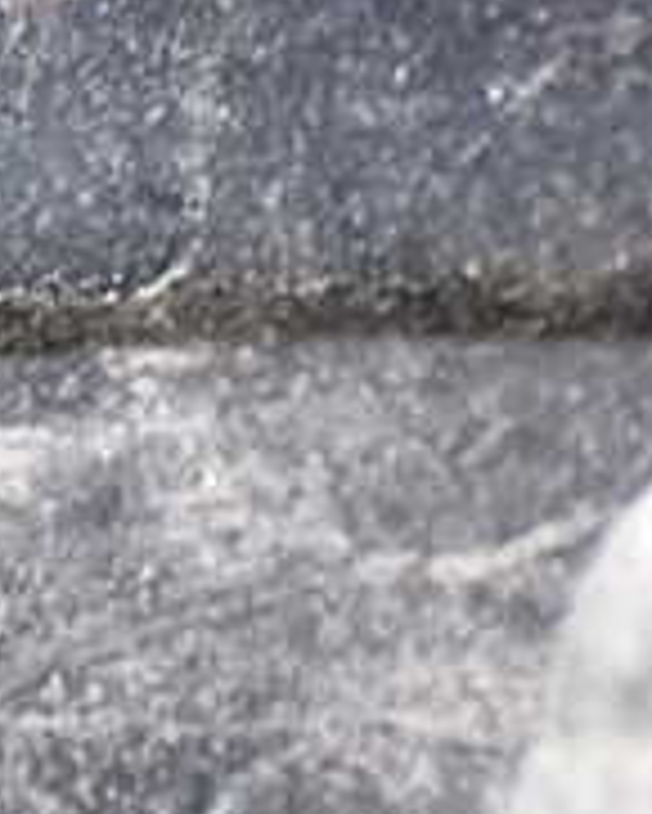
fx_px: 3904
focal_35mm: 162
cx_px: -414
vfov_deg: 11.7
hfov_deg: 9.2
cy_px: -49
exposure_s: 1/15
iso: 1600
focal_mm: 9.01
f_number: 3.2
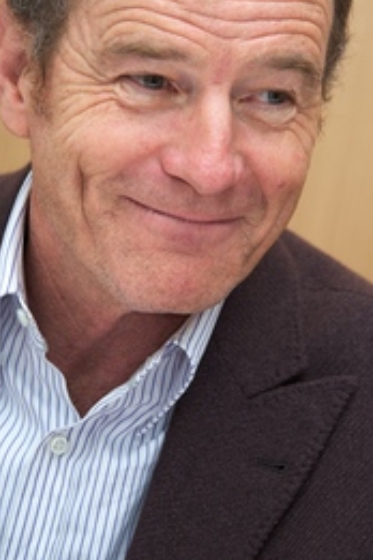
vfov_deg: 8.4
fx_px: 3807
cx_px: 224
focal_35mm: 245
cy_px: 195
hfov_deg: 5.6
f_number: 5.6
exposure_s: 1/60
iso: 500
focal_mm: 160
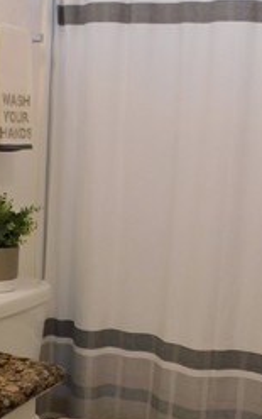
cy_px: 211
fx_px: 720
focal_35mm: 63
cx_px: 125
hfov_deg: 20.6
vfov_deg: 32.5
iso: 125
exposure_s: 1/40
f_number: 3
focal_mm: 4
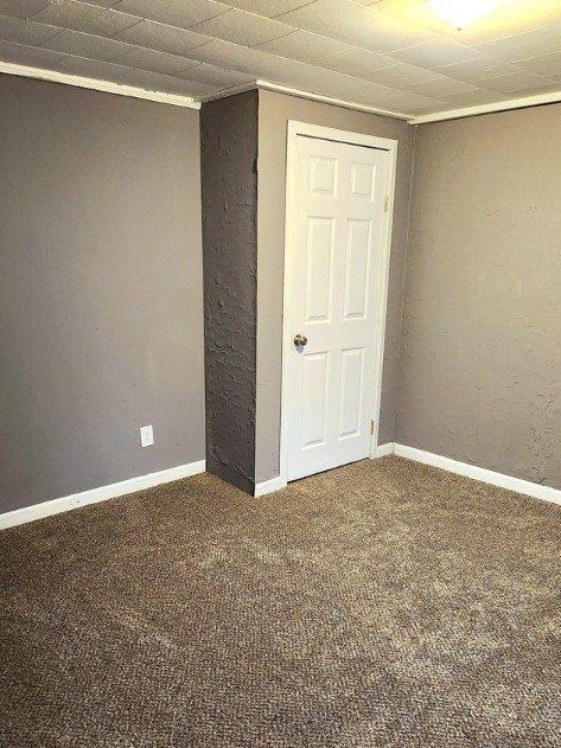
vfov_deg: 63.3
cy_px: 407
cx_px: 280
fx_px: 605
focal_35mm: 28
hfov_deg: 49.7
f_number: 1.8
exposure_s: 1/40
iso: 500
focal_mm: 5.4
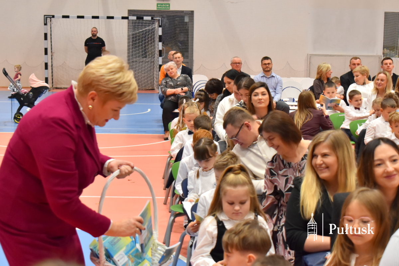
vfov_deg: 22.6
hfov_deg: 33.4
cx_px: 200
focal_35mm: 60
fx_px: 665
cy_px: 133
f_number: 5
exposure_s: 1/60
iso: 1400
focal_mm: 40
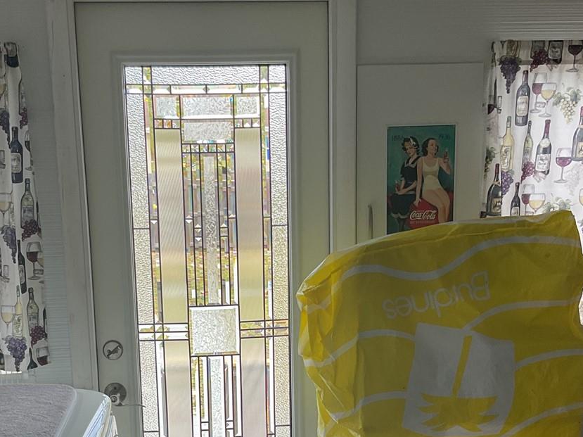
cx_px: 269
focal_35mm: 56
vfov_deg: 25.6
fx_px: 943
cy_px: 355
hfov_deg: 34.3
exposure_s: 1/120
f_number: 1.8
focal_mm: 3
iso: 25
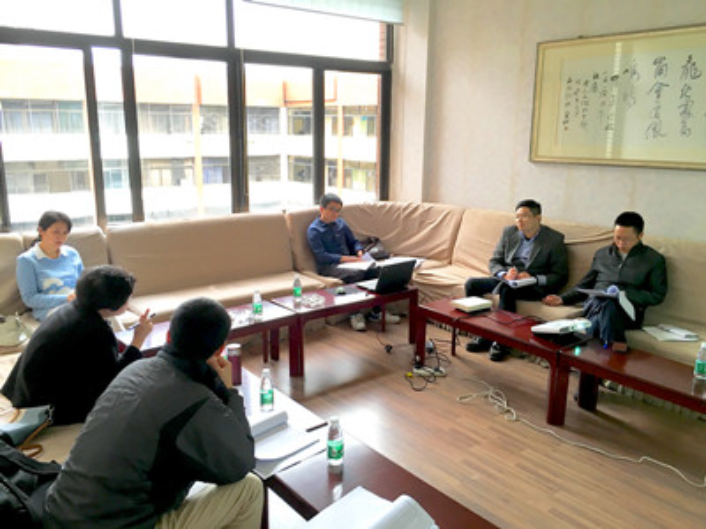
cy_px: 264
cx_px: 353
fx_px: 591
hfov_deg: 61.7
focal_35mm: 29
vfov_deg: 48.2
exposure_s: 1/33
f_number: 2.2
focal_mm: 4.15
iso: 64
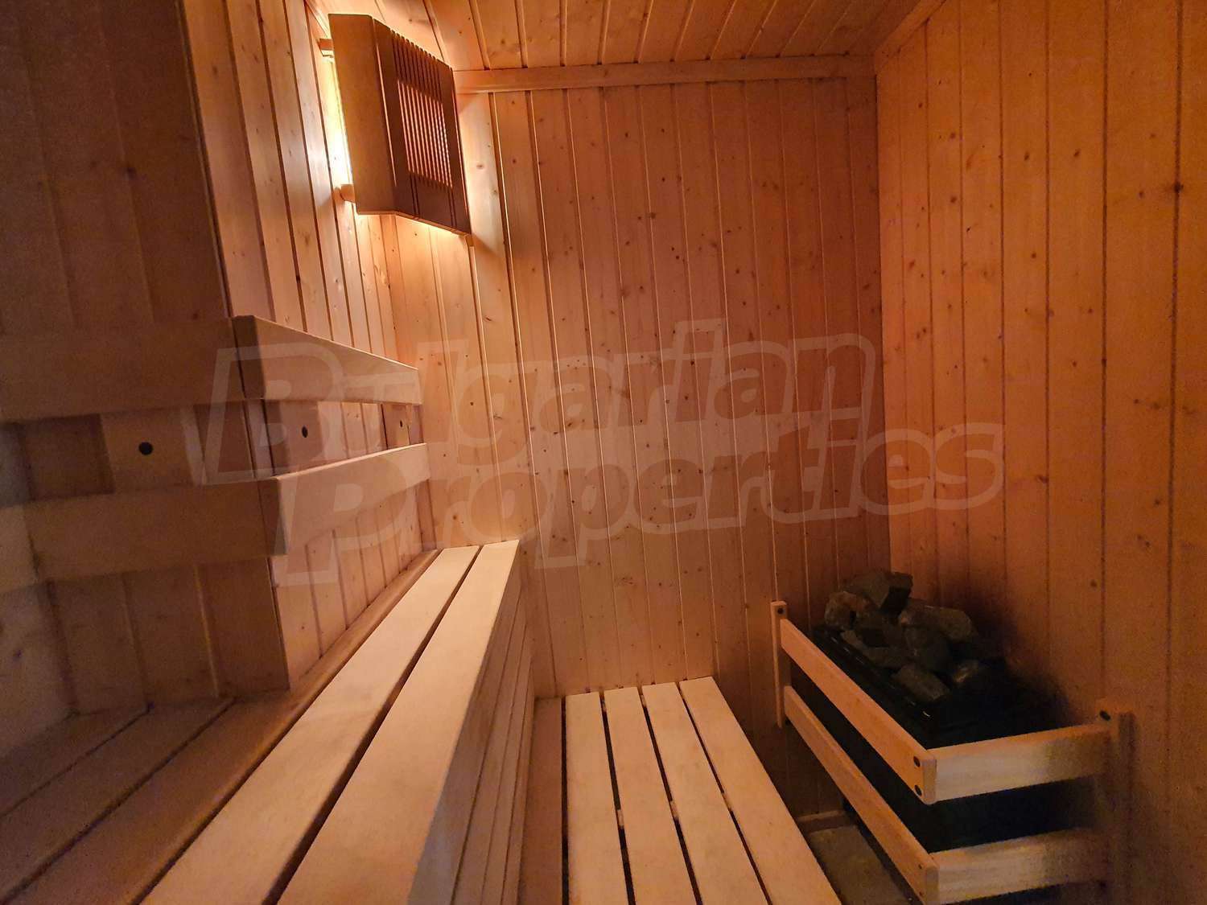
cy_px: 452
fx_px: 453
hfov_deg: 106.2
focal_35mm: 13
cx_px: 604
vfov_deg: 89.9
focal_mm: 1.8
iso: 640
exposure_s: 1/33
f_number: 2.2
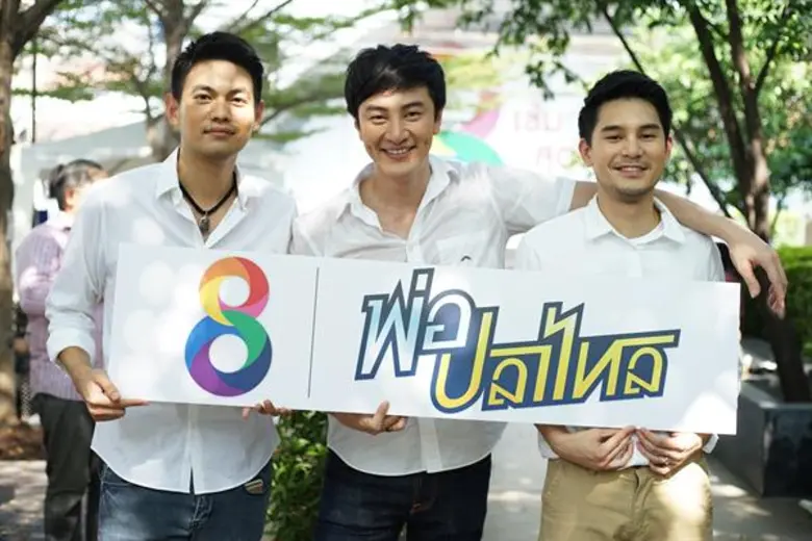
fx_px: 1128
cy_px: 270
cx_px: 406
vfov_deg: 27.0
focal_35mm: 50
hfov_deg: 39.6
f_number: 3.2
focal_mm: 50
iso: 250
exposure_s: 1/320
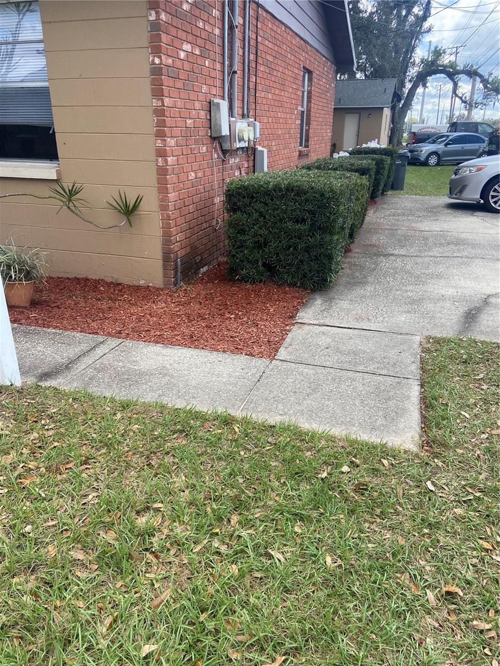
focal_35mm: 26
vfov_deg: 67.3
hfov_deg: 53.1
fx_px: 501
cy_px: 333
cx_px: 250
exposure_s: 1/998
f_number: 1.8
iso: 32
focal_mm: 4.25
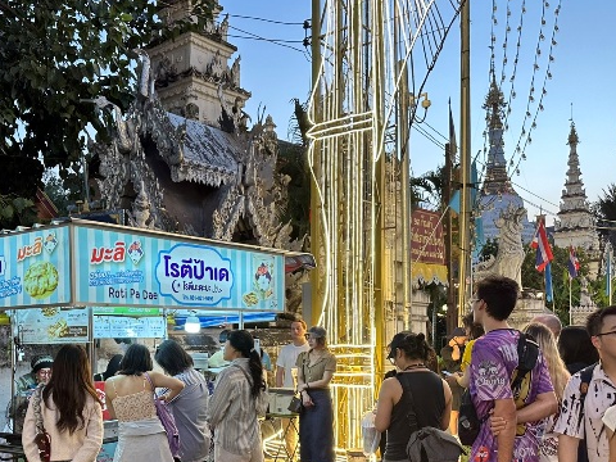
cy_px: 327
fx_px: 712
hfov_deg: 45.3
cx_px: 158
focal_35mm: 40
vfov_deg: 35.4
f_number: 1.78
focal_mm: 6.86
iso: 125
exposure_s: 1/100
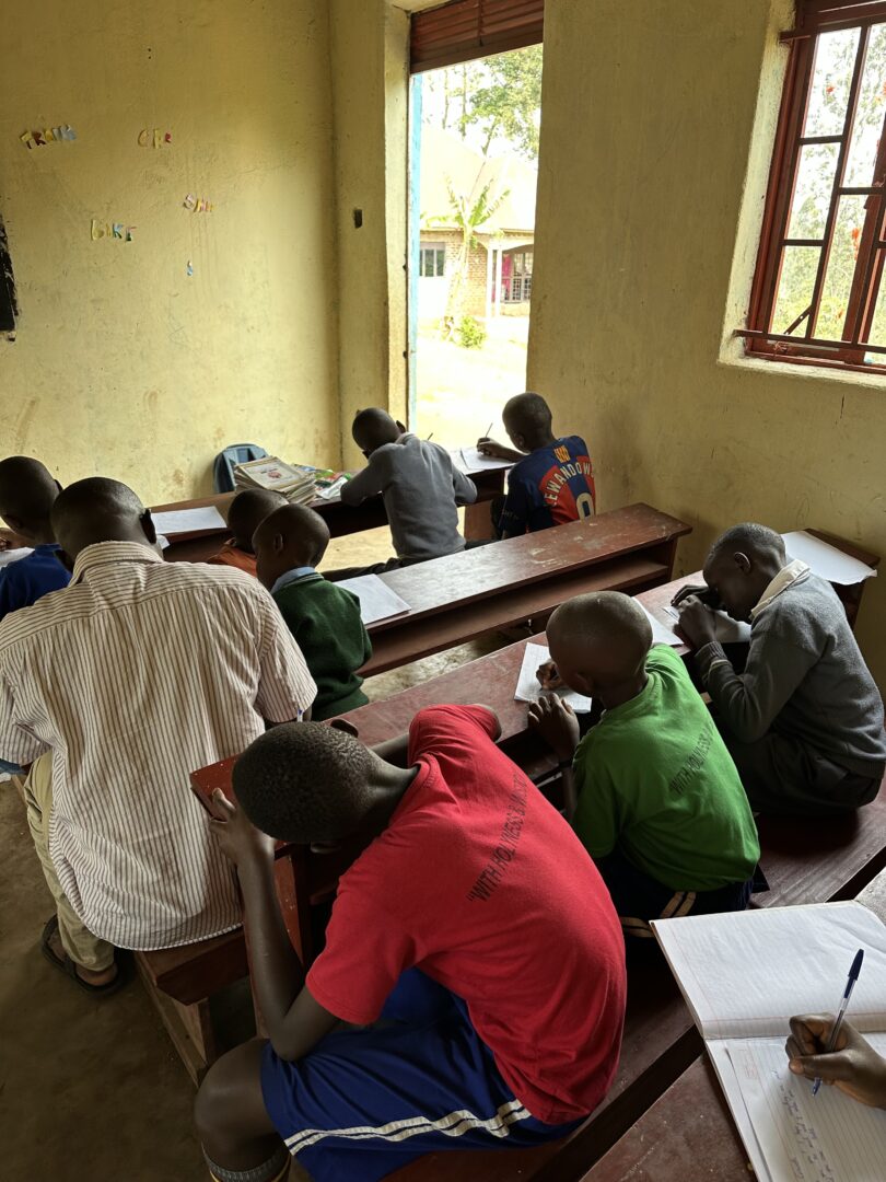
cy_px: 591
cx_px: 443
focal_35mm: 24
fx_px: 819
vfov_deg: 71.6
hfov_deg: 56.8
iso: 64
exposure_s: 1/121
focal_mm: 6.86
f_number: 1.78
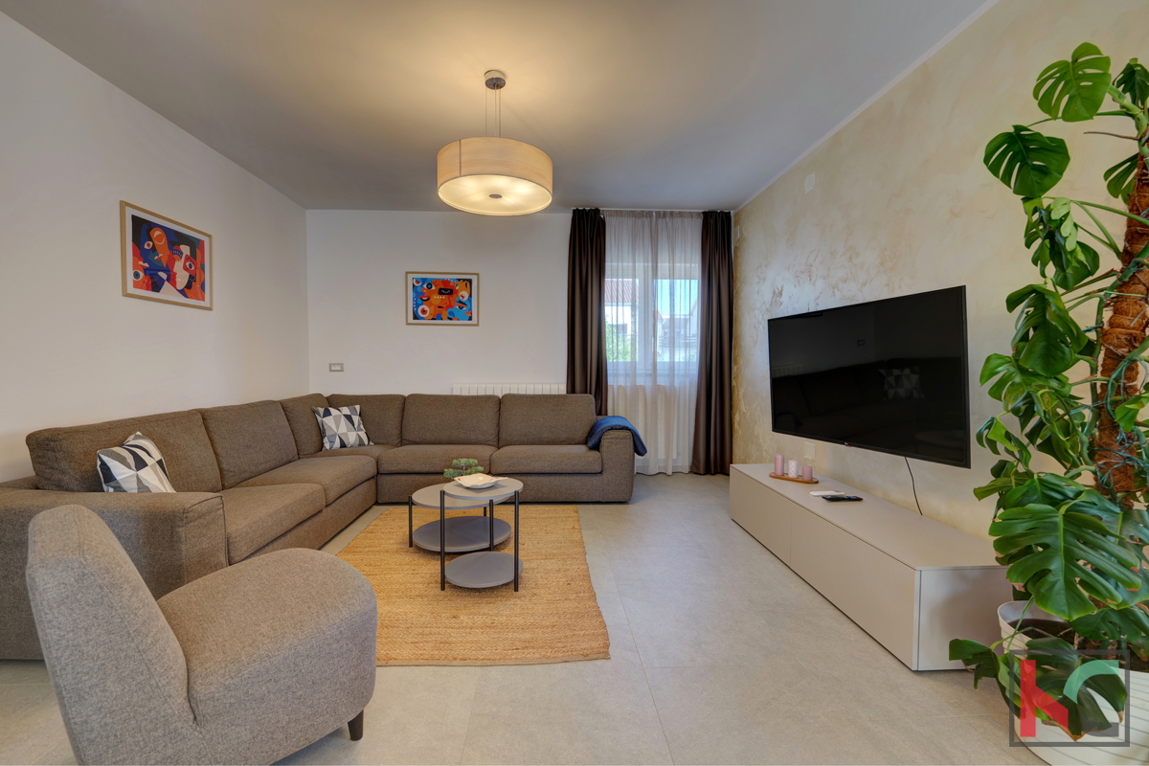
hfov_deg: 100.4
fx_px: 479
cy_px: 383
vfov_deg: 77.3
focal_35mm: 15
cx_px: 574
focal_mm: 15
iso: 100
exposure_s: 1/25
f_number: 4.1
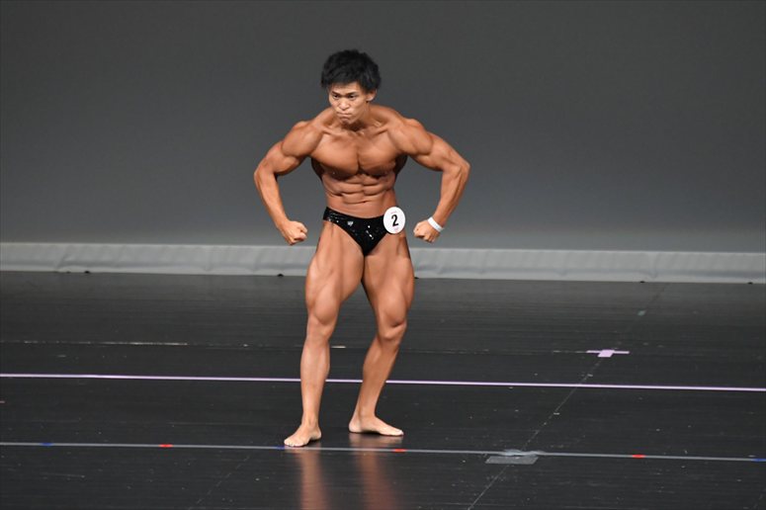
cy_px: 255
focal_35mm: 375
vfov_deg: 3.7
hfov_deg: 5.5
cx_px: 383
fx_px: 7975
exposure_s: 1/400
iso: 4000
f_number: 5.6
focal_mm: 250
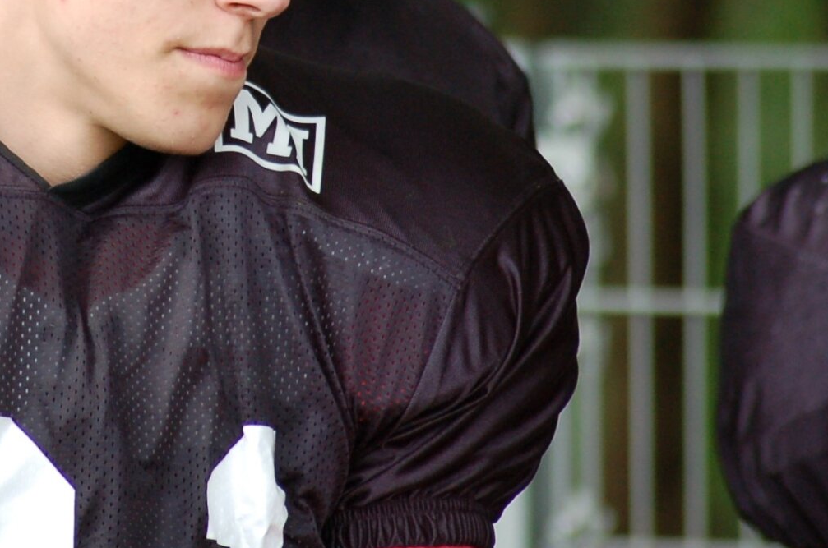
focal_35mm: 557
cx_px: 153
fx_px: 12785
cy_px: -8
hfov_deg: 3.7
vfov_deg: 2.5
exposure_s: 1/500
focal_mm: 170
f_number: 4.8
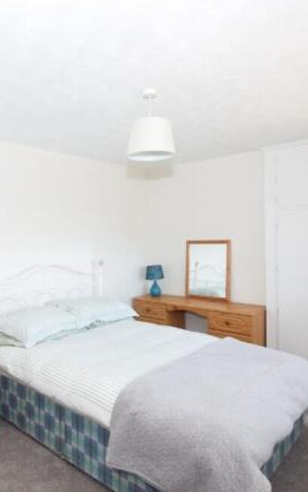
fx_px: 322
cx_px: 78
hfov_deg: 49.2
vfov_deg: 74.8
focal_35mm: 24
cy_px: 247
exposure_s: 1/80
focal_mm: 10
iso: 400
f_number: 4.5
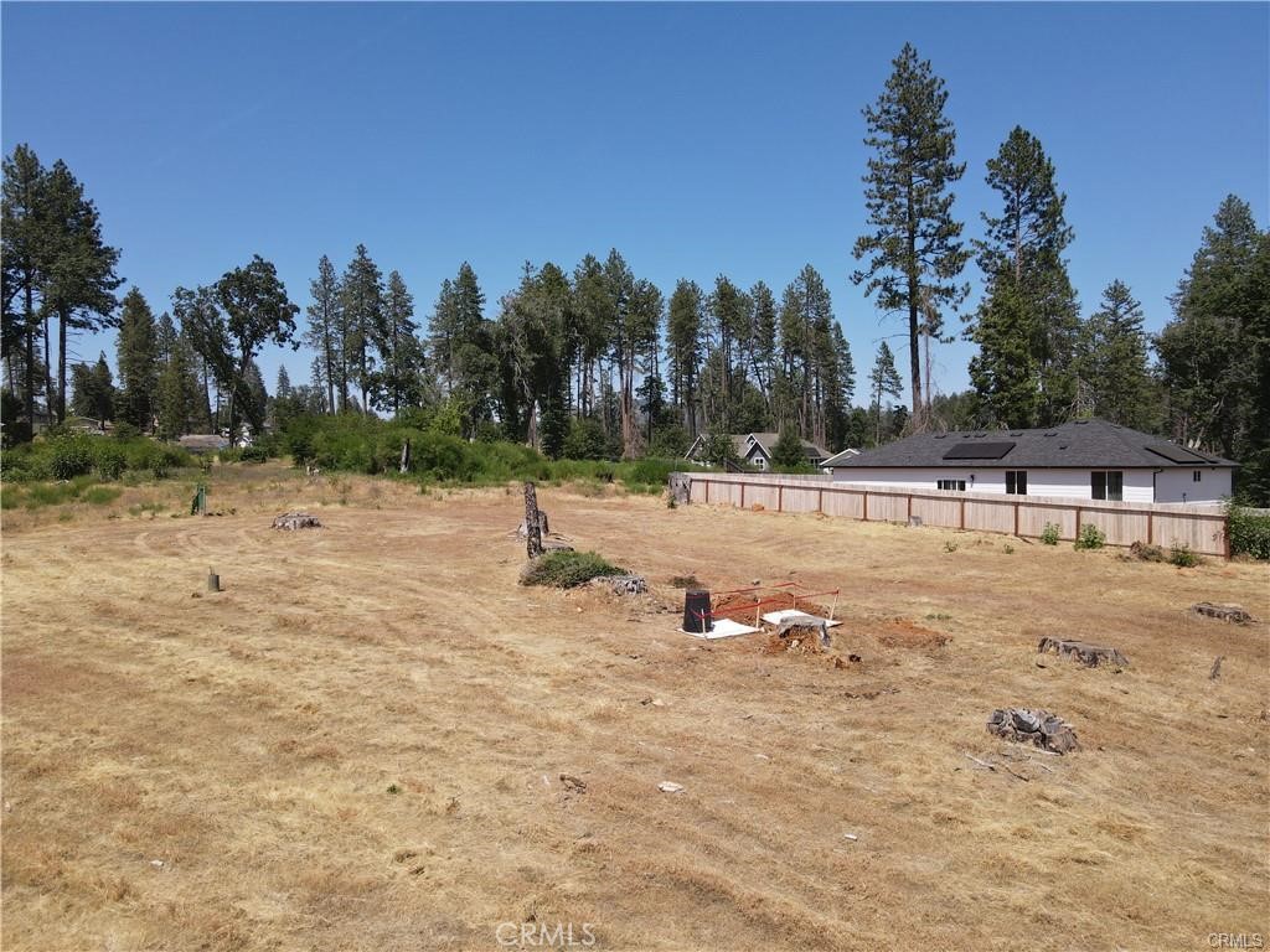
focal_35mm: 24
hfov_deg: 71.6
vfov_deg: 56.8
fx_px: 881
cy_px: 476
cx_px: 635
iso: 100
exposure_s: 1/725
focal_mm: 4.5
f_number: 2.8
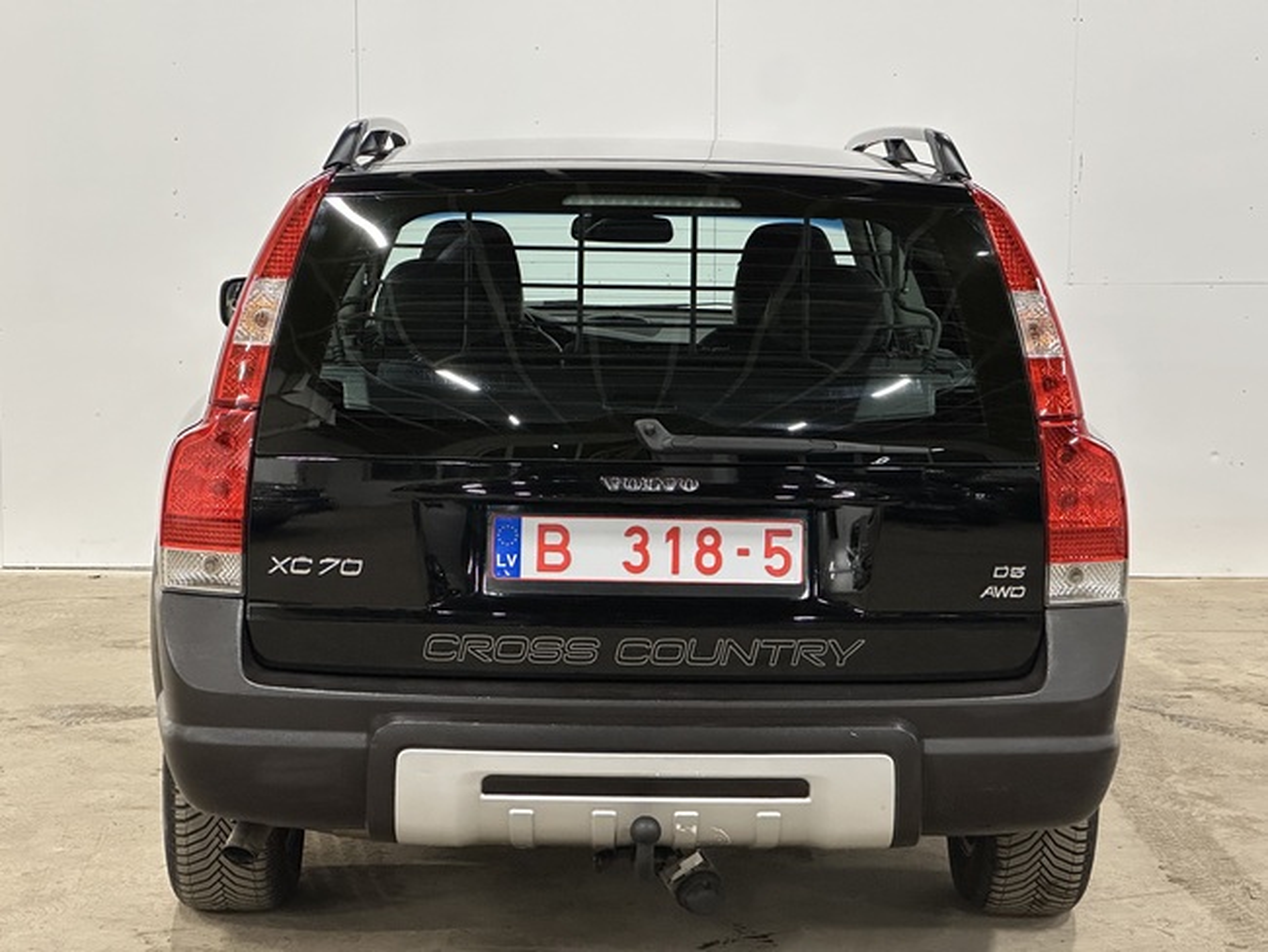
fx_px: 2822
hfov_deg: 25.3
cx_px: 634
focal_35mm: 77
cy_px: 476
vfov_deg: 19.2
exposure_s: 1/50
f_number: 2.8
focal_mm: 9
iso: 500
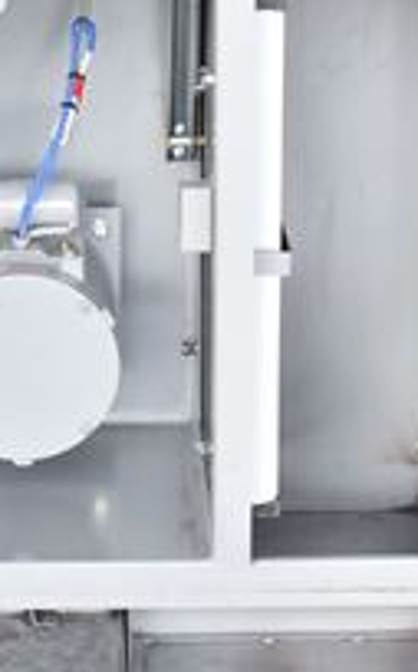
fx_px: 3770
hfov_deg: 6.3
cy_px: 435
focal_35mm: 206
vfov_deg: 10.2
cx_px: 181
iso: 1250
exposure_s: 1/160
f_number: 6.3
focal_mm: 55
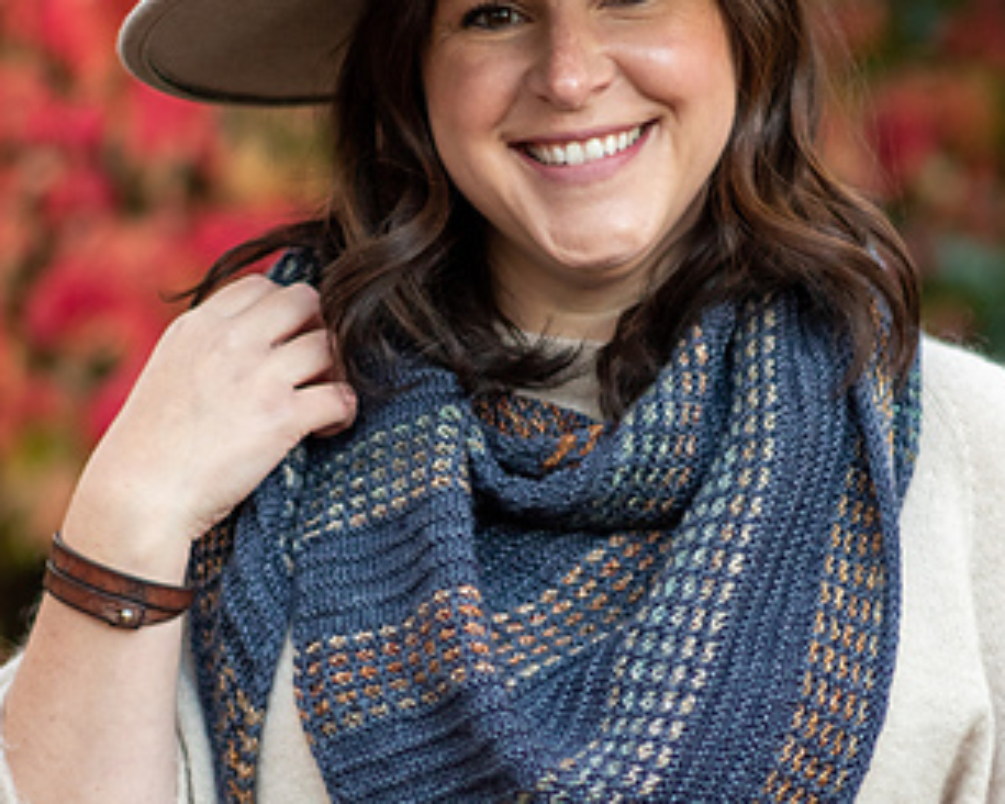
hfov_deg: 7.7
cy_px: 633
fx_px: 7465
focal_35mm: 251
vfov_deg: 6.2
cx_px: 591
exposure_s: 1/350
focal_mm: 85
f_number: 1.8
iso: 800
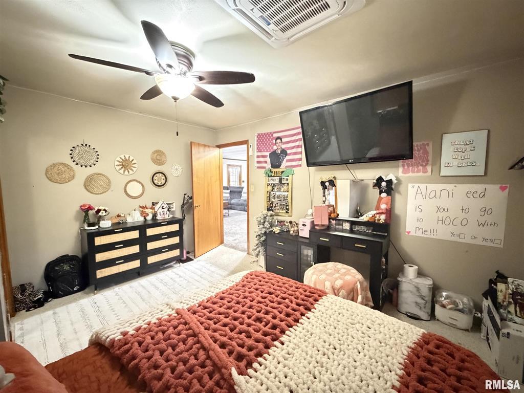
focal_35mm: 14
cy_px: 196
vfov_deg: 85.7
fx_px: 212
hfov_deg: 102.1
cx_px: 262
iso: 2500
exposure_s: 1/20
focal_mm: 2.22
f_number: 2.2
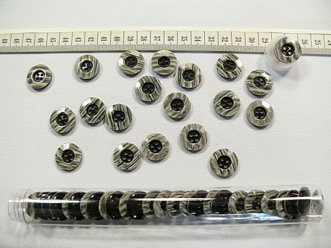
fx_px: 335
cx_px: 166
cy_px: 124
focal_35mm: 35
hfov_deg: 52.6
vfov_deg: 40.7
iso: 200
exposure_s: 1/50
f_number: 3.2
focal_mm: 7.4
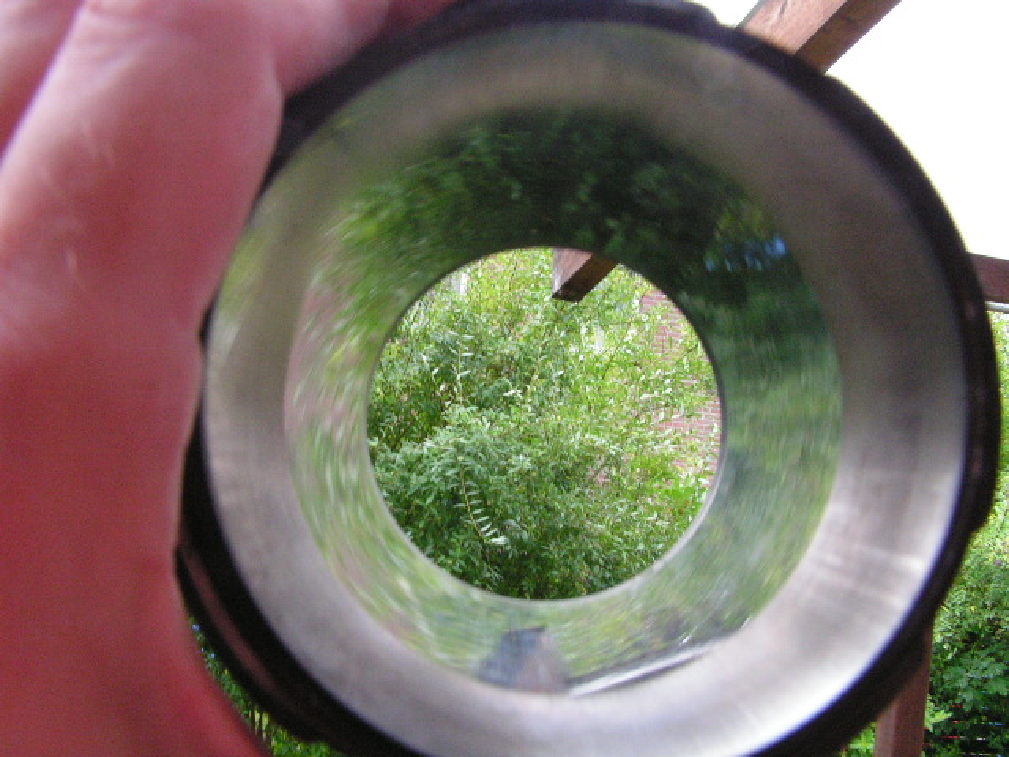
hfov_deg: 49.0
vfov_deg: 37.7
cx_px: 504
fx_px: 1108
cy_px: 378
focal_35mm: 38
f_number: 6.3
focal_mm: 6.3
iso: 200
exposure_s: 1/13
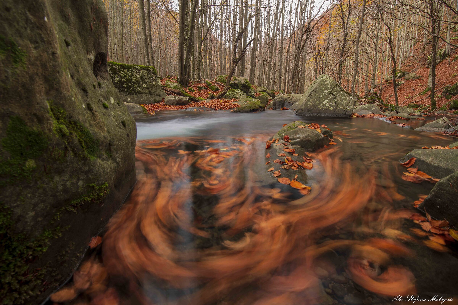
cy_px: 152
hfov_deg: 96.7
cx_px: 229
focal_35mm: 16
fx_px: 204
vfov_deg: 73.7
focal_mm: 16
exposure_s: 2.5
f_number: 14
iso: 40
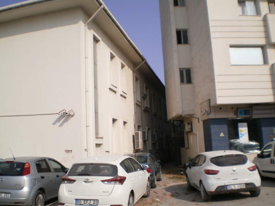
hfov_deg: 51.4
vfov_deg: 39.7
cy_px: 103
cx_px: 138
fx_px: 286
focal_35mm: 36
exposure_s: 1/2000
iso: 100
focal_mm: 6.3
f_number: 4.6
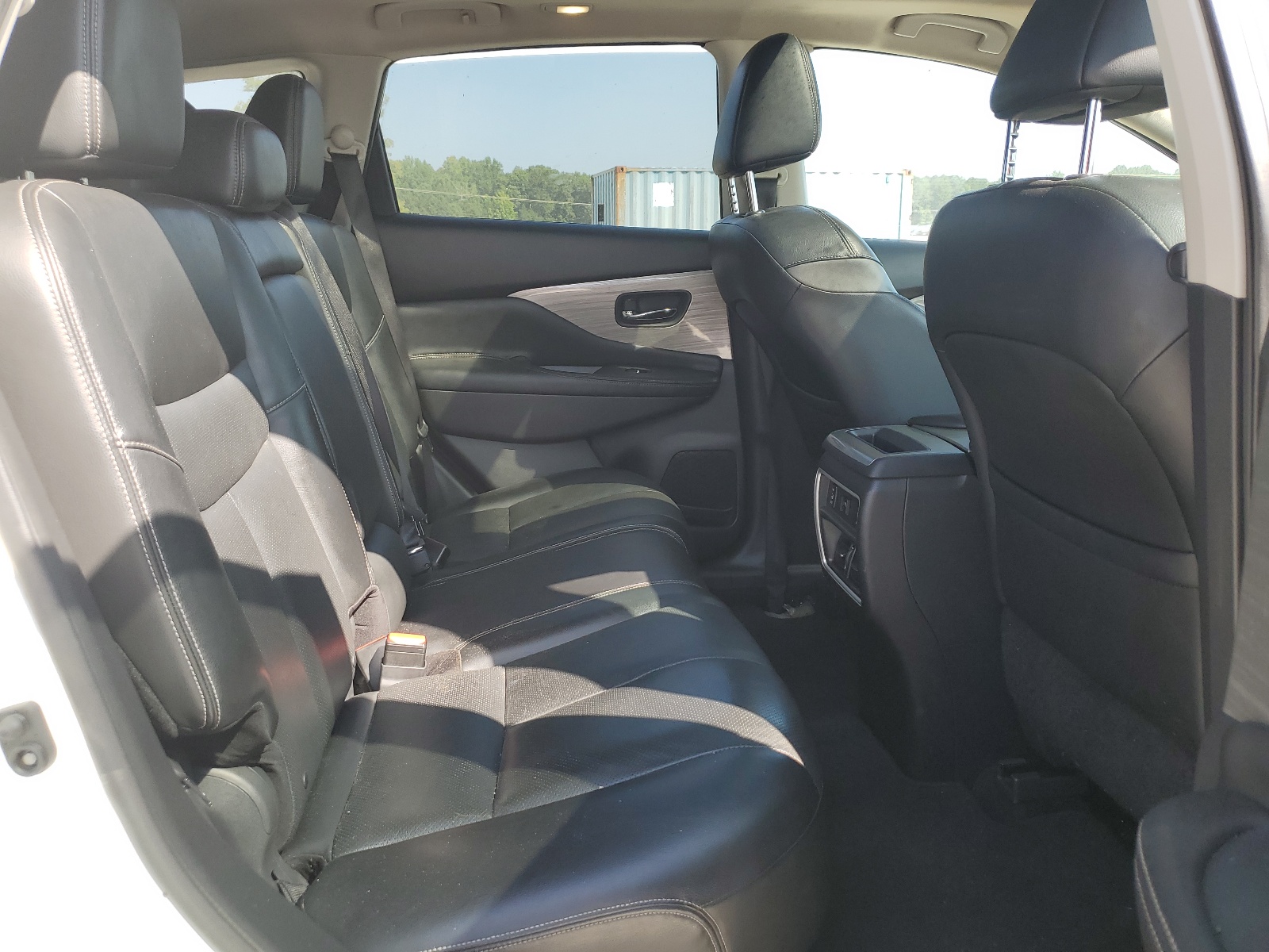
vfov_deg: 53.1
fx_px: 953
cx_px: 634
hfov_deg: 67.3
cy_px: 476
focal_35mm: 26
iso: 50
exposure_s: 1/385
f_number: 1.5
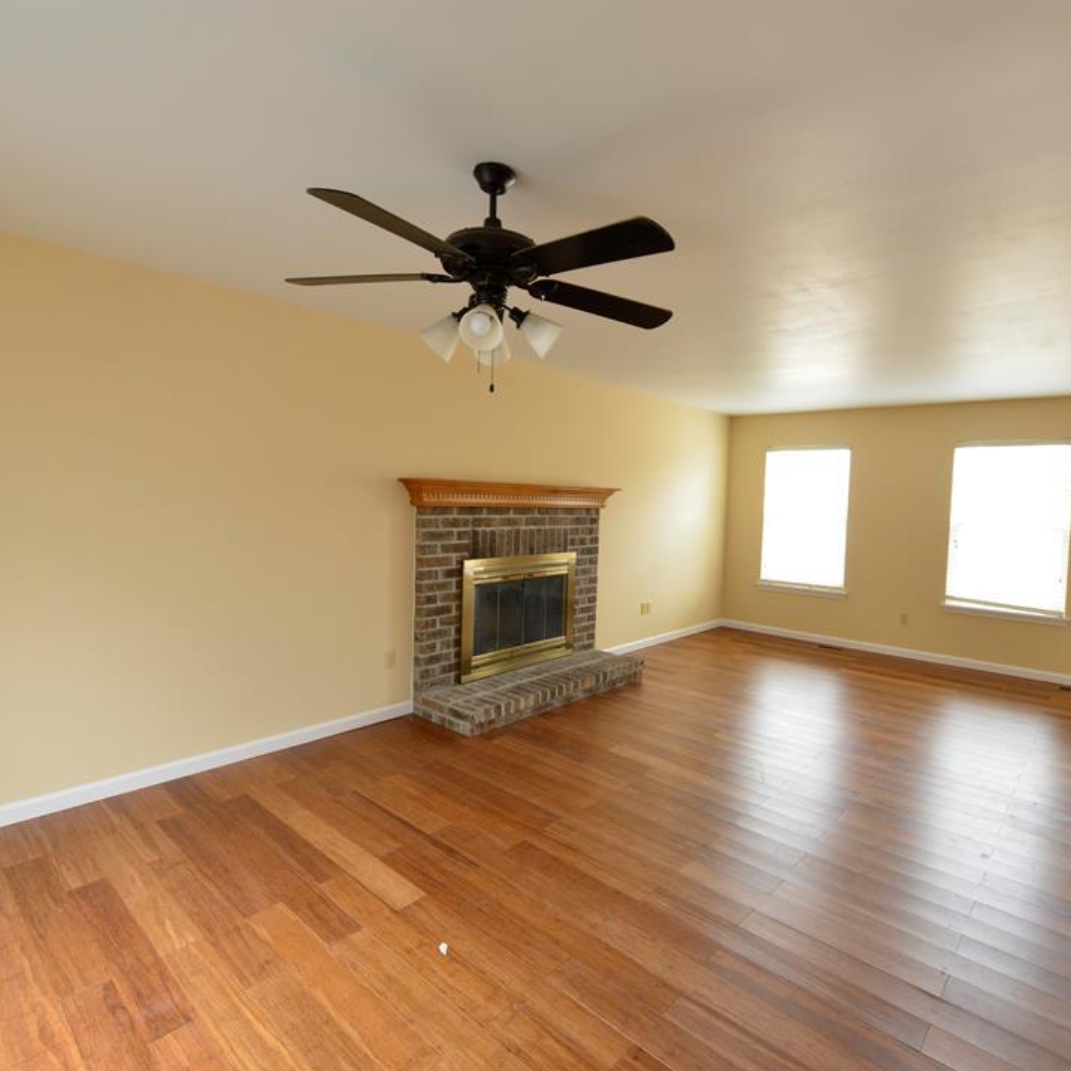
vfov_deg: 80.7
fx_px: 630
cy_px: 535
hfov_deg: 80.6
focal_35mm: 18
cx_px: 573
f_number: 11
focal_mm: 14
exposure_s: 1/4
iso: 800
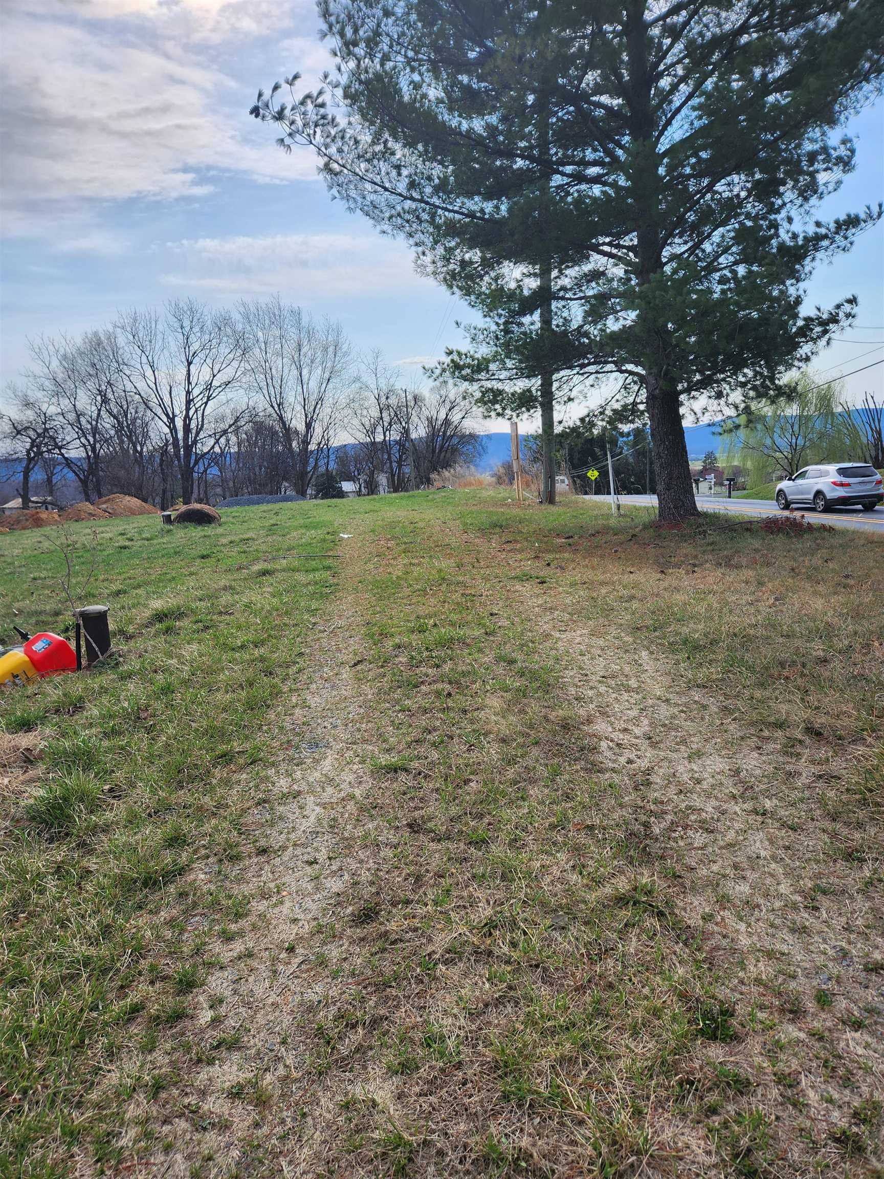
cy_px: 590
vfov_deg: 73.9
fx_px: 783
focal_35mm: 23
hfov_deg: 58.9
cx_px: 442
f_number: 1.8
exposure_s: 1/2686
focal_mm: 5.4
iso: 20
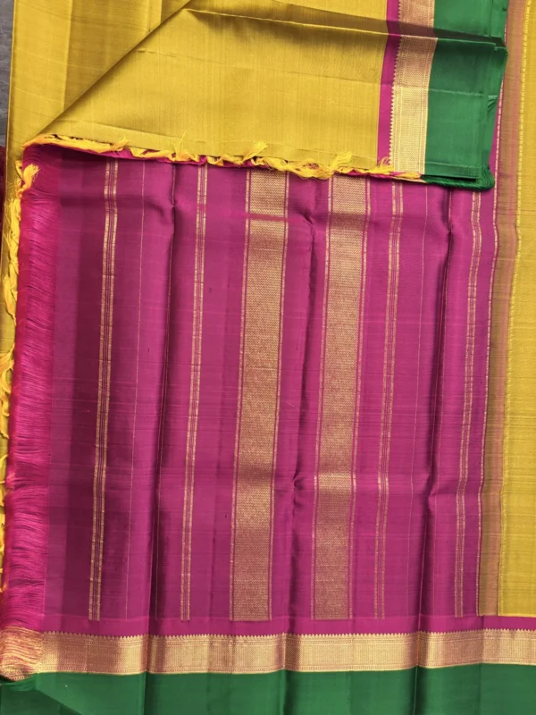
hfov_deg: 53.1
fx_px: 537
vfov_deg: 67.3
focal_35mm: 26
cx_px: 268
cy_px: 358
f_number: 1.6
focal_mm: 5.96
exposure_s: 1/100
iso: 80
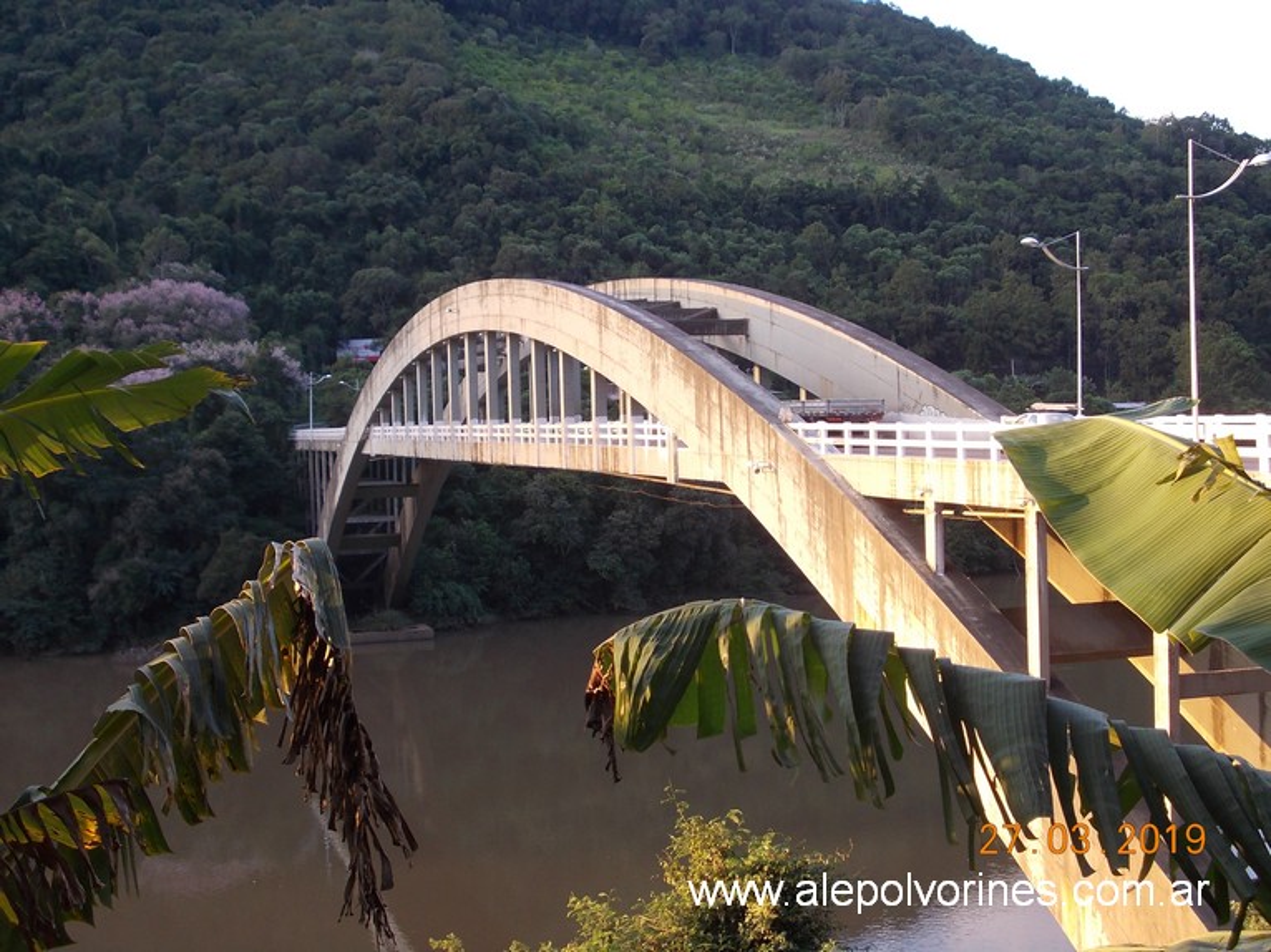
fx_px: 1872
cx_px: 636
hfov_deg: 37.5
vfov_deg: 28.5
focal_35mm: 51
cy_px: 476
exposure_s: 1/60
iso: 80
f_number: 3.6
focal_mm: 7.2
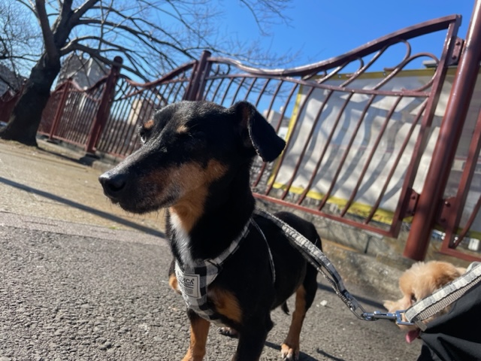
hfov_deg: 67.3
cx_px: 240
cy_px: 180
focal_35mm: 26
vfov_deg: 53.1
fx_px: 361
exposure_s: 1/2174
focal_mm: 4.2
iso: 32
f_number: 1.6
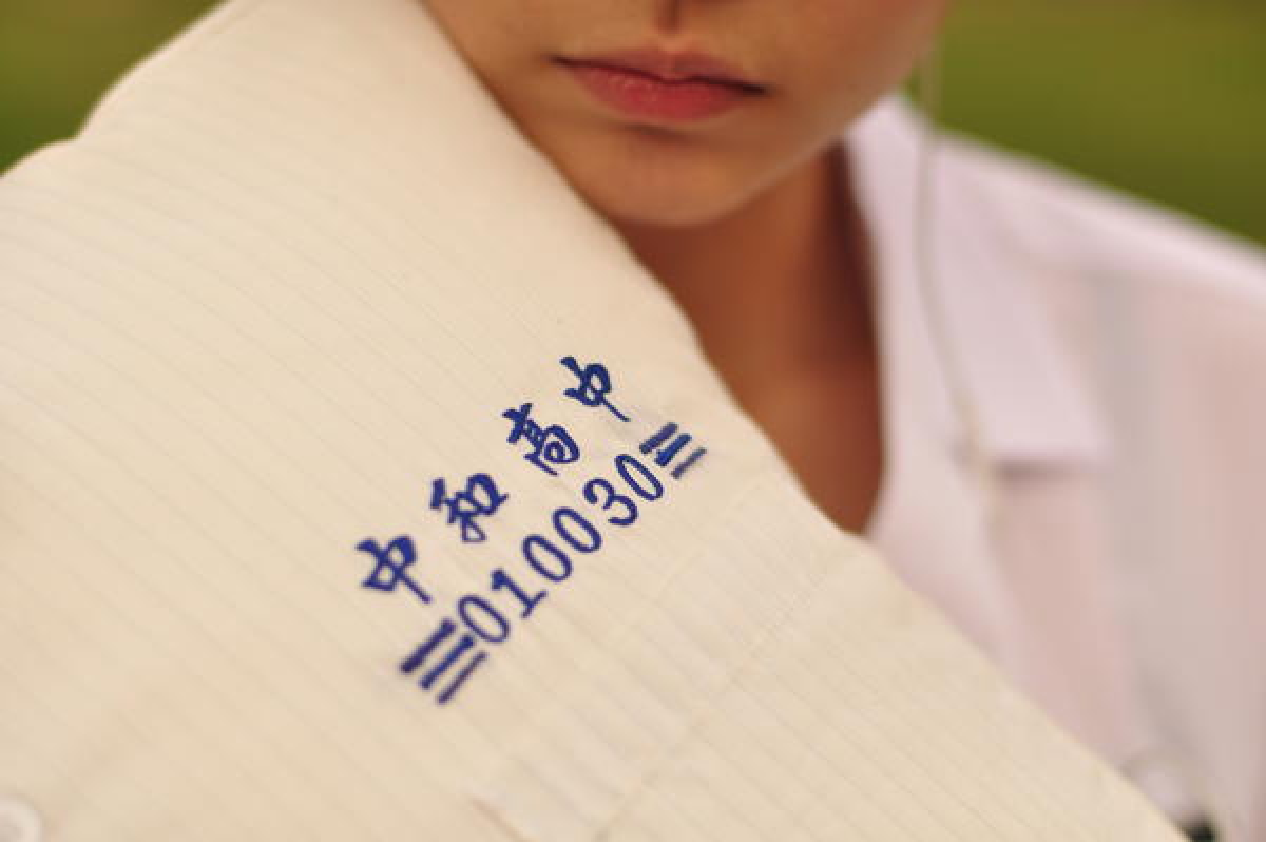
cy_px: 421
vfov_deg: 18.2
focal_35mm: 75
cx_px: 633
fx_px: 2635
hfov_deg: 27.0
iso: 250
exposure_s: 1/3200
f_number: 2
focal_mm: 50
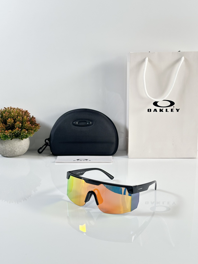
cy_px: 132
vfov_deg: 39.7
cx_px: 99
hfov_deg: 30.3
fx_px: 366
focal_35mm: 48
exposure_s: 1/100
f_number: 1.78
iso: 64
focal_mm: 6.86
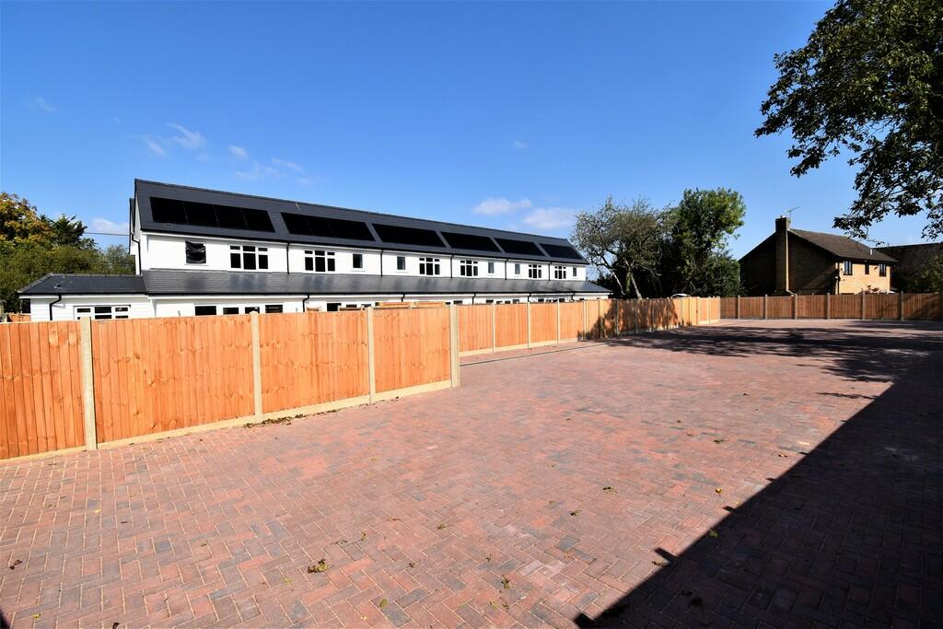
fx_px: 393
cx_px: 472
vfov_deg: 77.3
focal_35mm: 15
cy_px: 314
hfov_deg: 100.4
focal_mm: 10
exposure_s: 1/400
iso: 200
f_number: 10
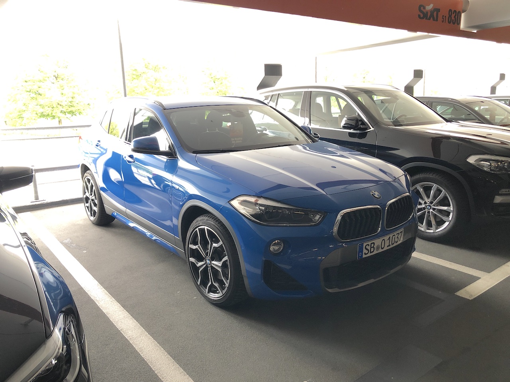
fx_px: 413
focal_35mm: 28
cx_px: 255
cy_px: 191
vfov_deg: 49.7
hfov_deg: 63.4
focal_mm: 4
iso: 40
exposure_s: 1/33
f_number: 1.8
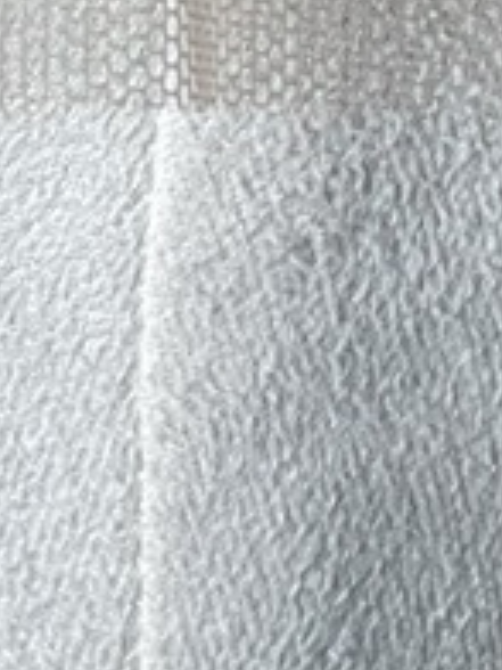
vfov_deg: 4.5
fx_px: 8082
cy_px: -1381
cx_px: 55
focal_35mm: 418
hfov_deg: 3.6
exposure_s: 1/121
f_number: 2.2
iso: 40
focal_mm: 7.5
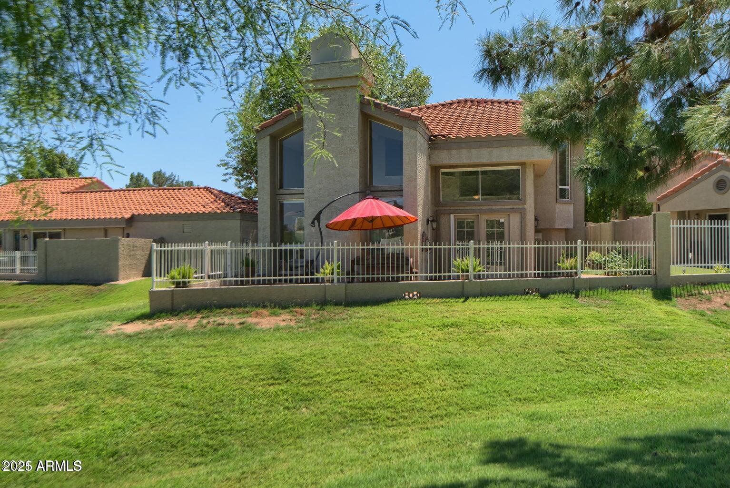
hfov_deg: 69.4
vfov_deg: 49.6
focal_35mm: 26
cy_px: 244
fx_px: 527
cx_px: 365
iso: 100
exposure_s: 1/20
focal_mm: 26
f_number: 8
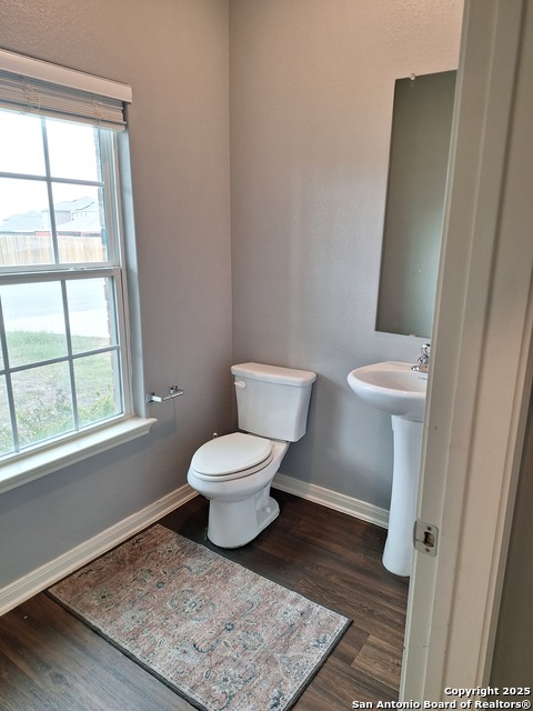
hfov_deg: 58.9
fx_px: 472
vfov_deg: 73.9
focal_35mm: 23
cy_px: 356
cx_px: 266
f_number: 1.8
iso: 50
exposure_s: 1/60
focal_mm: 5.54
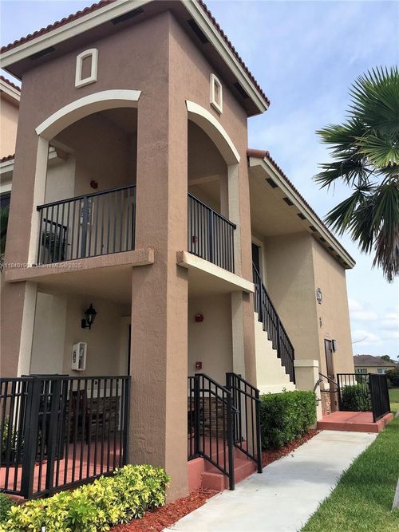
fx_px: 446
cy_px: 266
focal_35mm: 29
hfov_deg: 48.2
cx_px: 200
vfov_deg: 61.7
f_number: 2.2
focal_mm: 4.15
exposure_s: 1/1721
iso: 32
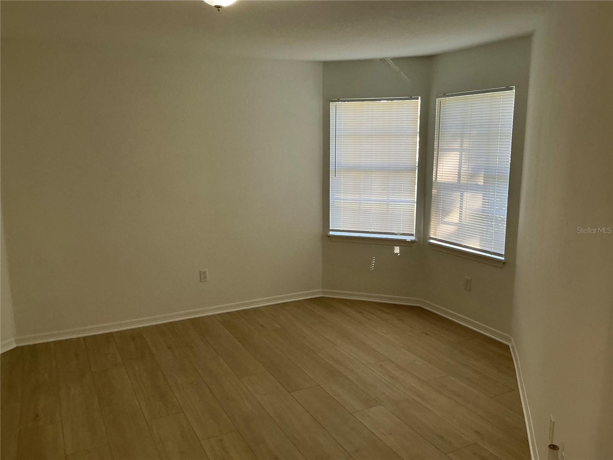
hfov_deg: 63.4
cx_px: 306
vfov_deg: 49.7
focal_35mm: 28
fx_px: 496
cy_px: 230
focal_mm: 3
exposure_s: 1/90
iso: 64
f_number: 1.8
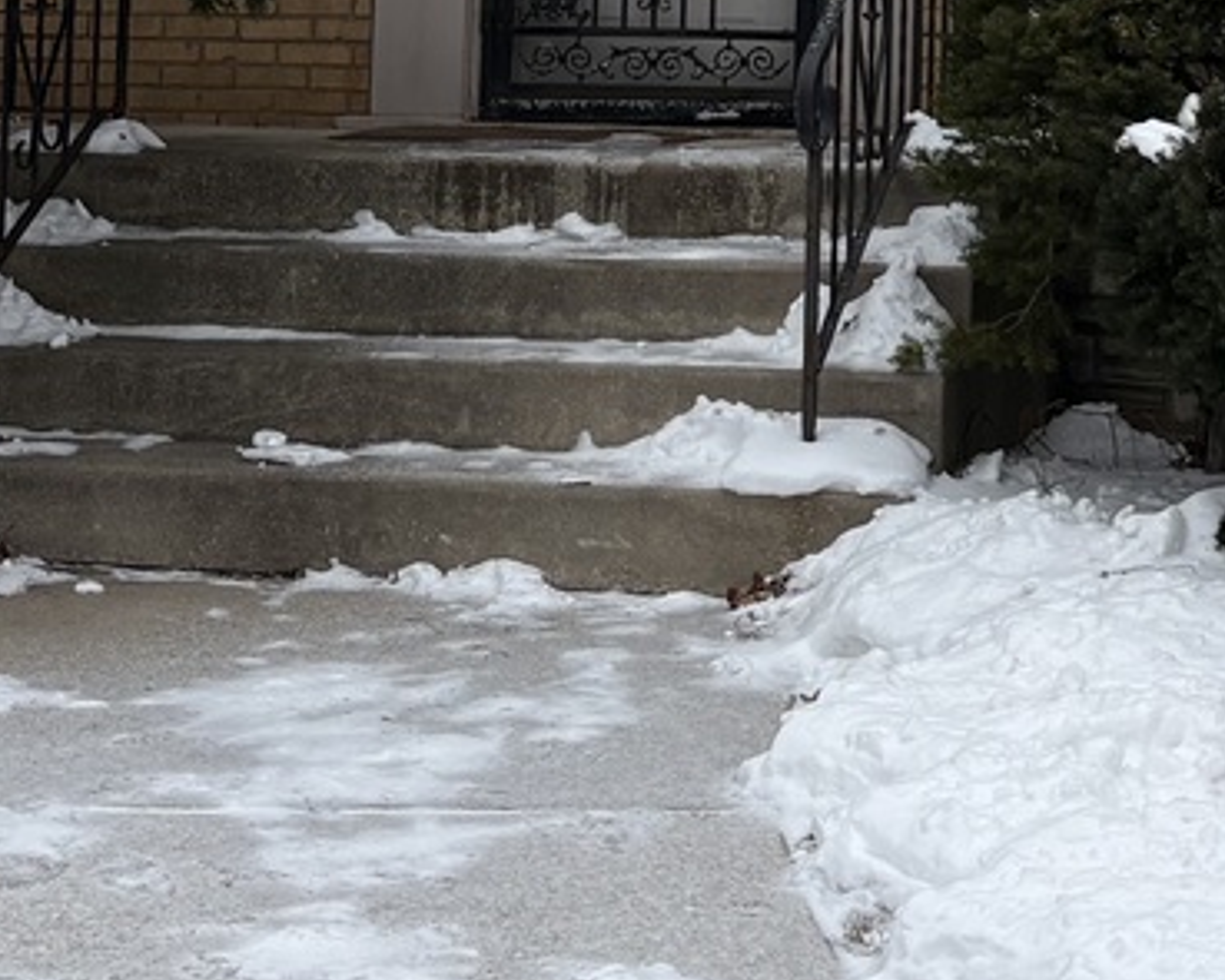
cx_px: 1125
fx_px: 3588
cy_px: -256
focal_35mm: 99
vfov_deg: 14.9
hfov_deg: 19.0
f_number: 1.6
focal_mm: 5.96
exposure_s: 1/1135
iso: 50
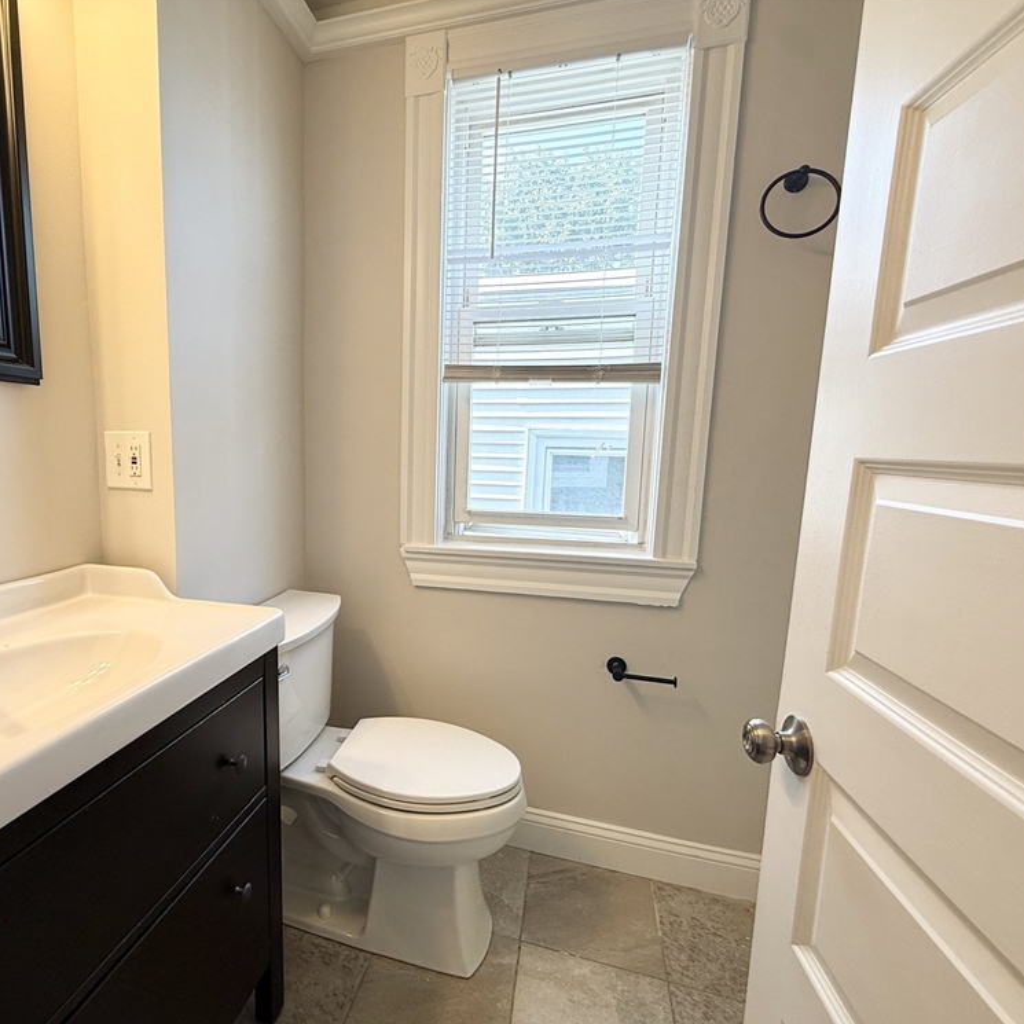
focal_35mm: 17
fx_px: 569
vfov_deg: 84.0
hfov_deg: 82.9
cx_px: 407
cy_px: 520
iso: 80
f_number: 2.2
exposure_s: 1/120
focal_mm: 2.22
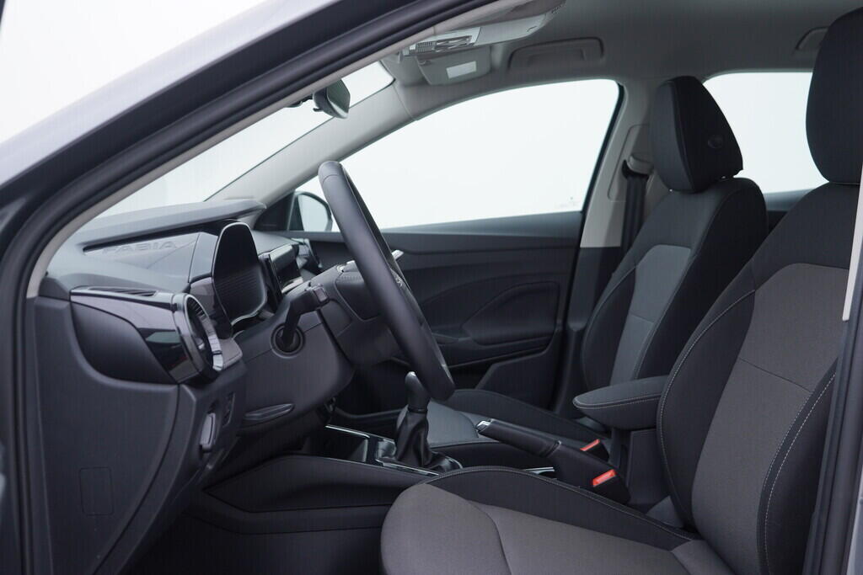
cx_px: 432
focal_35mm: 36
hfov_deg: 53.1
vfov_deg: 36.9
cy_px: 288
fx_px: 863
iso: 125
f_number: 3.2
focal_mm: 24
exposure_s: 1/50
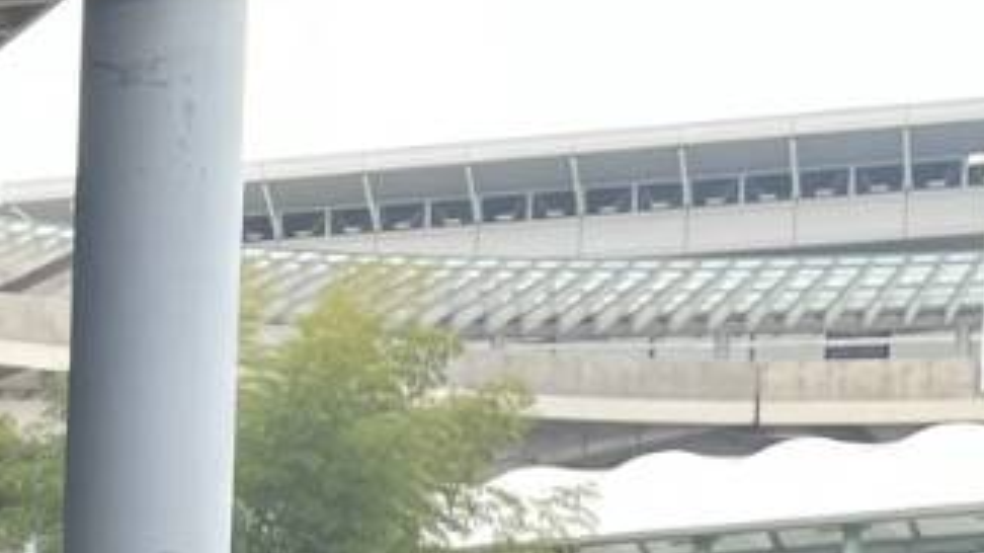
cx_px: -902
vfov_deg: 8.2
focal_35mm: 140
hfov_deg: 13.4
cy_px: 1164
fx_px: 3652
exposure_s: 1/170
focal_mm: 4.2
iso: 32
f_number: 1.6
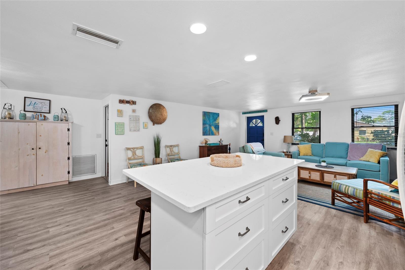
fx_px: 157
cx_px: 202
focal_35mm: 14
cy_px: 135
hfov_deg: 104.3
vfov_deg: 81.2
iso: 800
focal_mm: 14
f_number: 8
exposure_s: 1/5
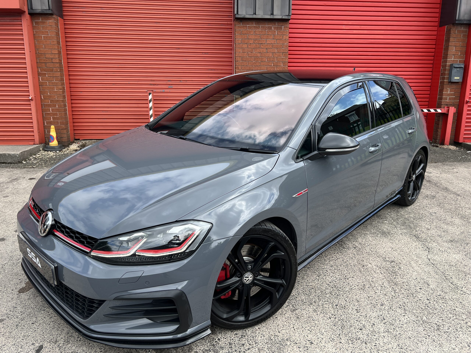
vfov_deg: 53.1
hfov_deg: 67.3
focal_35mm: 26
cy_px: 176
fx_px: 354
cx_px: 236
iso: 50
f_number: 1.5
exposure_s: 1/1361
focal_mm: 5.7
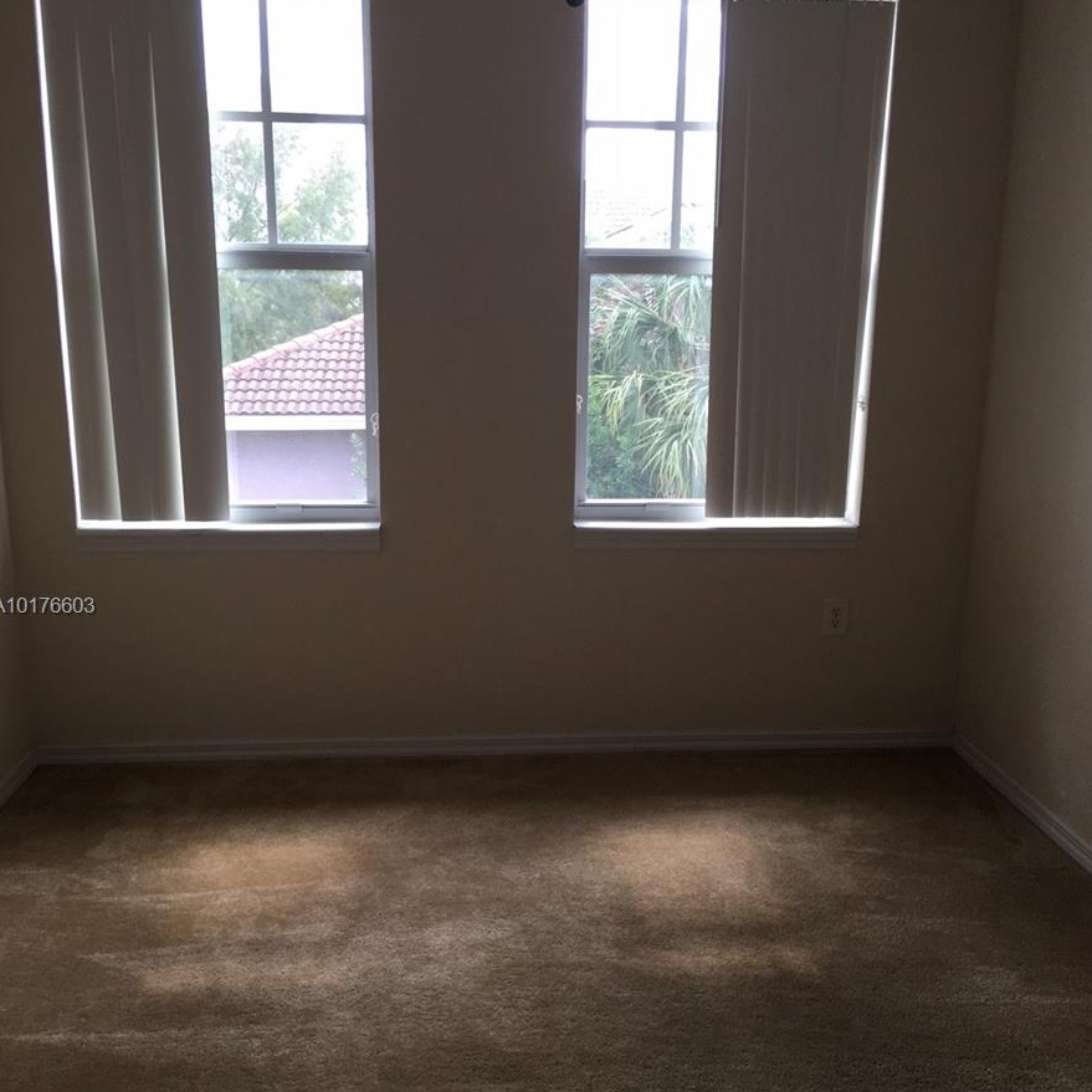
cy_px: 609
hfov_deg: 47.2
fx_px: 1249
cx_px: 547
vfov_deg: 47.1
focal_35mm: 35
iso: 40
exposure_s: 1/120
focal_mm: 4.15
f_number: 2.2
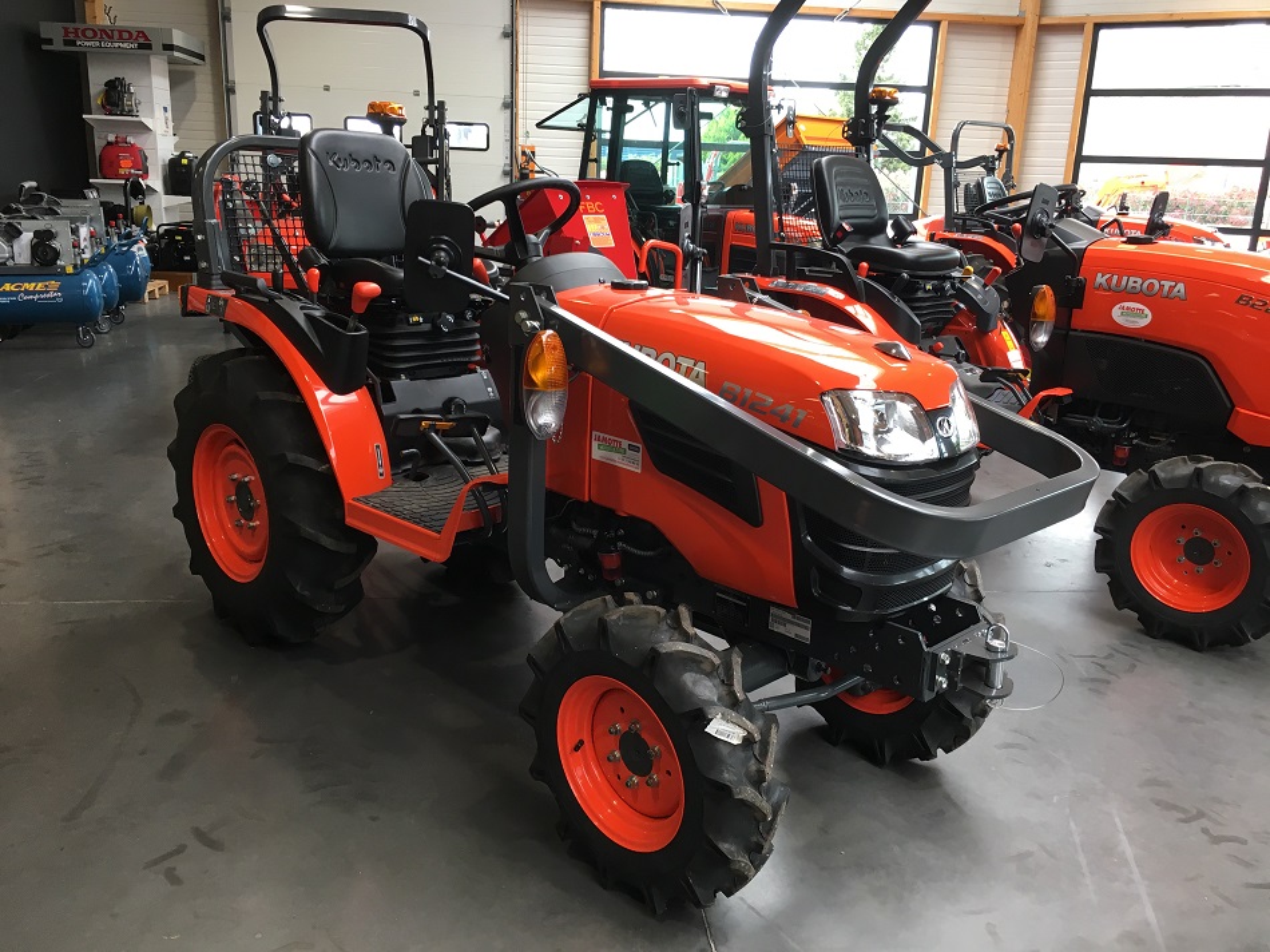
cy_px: 476
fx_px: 1064
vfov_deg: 48.2
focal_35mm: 29
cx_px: 635
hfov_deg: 61.7
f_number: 2.2
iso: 25
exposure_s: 1/33
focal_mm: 4.15
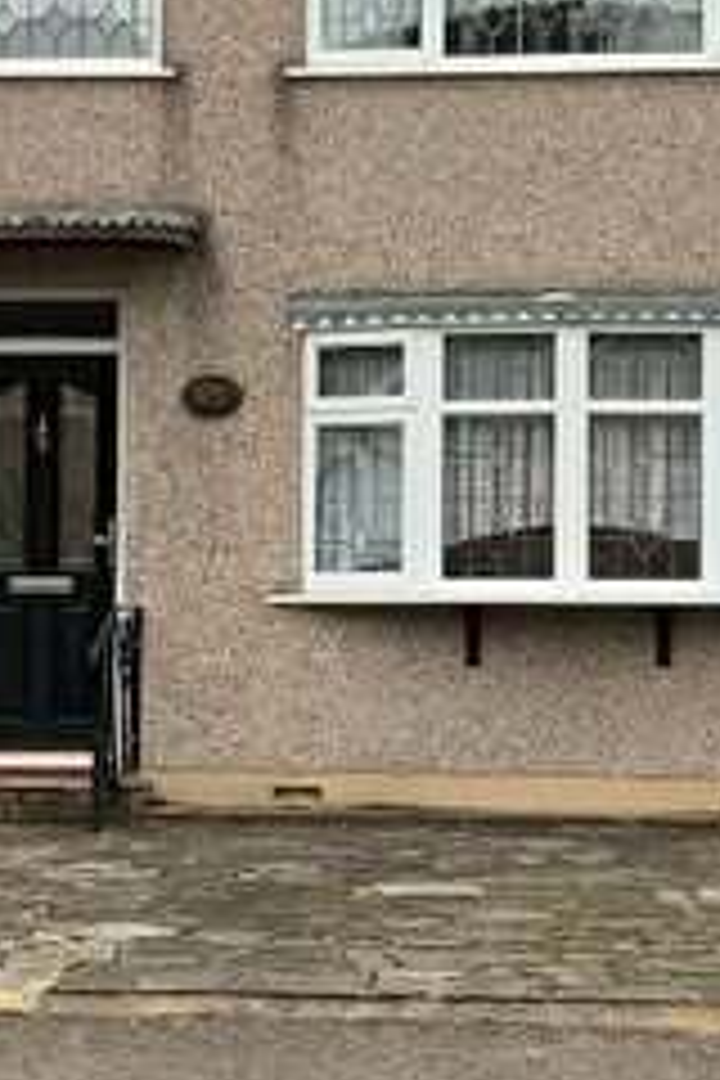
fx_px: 2640
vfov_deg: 23.1
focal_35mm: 88
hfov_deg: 15.5
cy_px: 497
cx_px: 374
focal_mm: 3
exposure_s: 1/370
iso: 16
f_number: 1.8
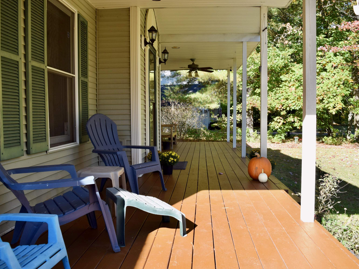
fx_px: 311
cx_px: 183
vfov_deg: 46.8
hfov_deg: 60.0
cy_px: 134
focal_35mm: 30
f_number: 6.3
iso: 200
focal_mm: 18
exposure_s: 1/320
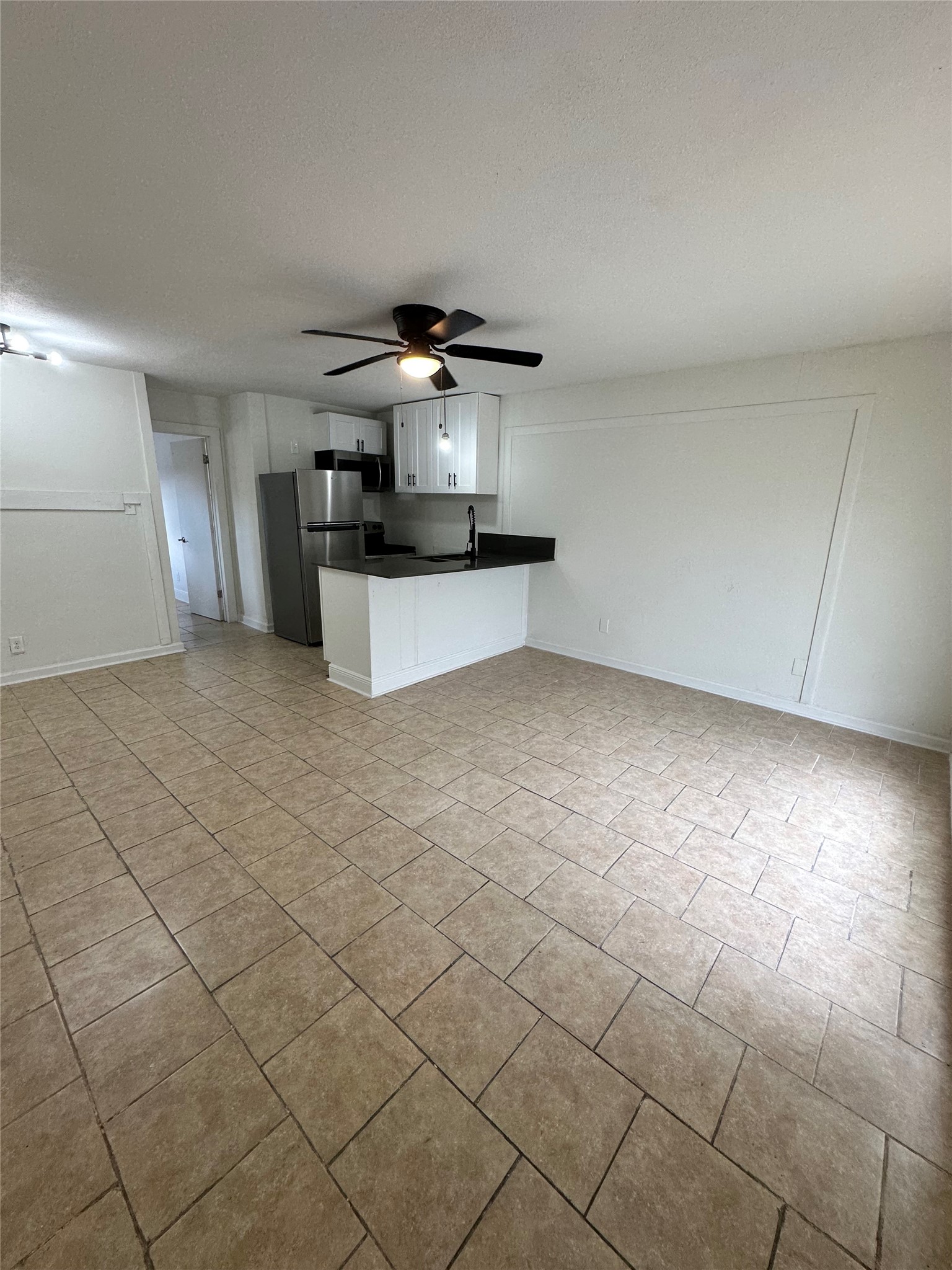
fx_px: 513
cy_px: 635
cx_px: 476
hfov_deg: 85.7
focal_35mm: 14
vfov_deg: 102.1
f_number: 2.2
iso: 125
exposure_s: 1/120
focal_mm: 2.22
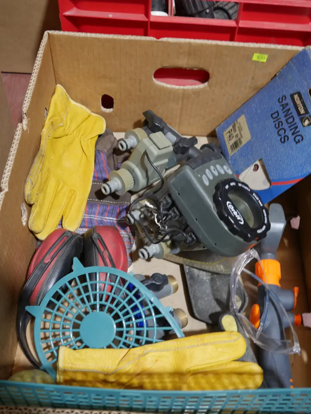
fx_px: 479
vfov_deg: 46.8
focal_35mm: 40
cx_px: 156
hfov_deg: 36.0
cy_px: 207
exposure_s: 1/60
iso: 500
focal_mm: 20
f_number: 4.5
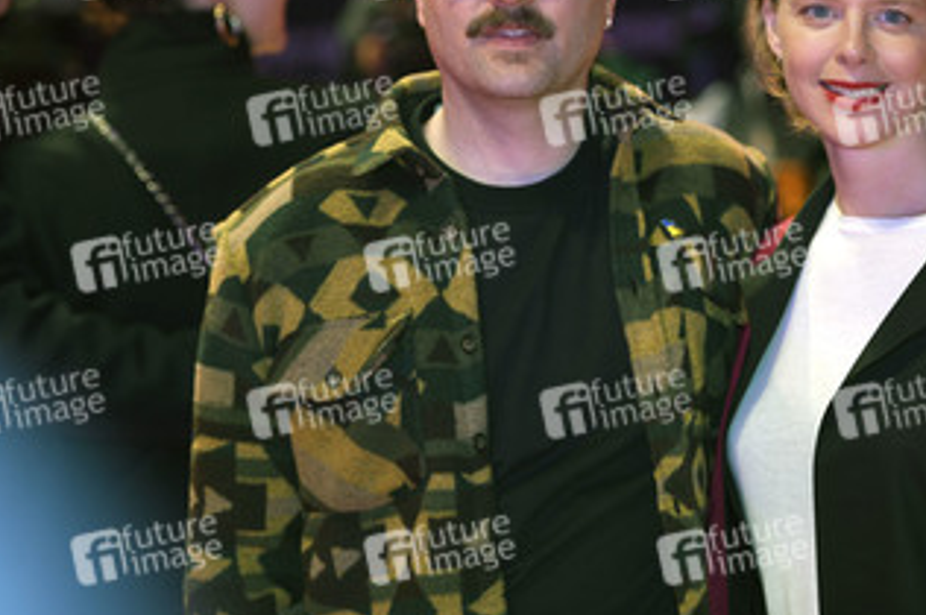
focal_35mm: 160
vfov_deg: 8.6
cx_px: 655
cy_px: 184
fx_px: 4111
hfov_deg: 12.8
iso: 1250
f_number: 3.2
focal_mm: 112
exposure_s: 1/400
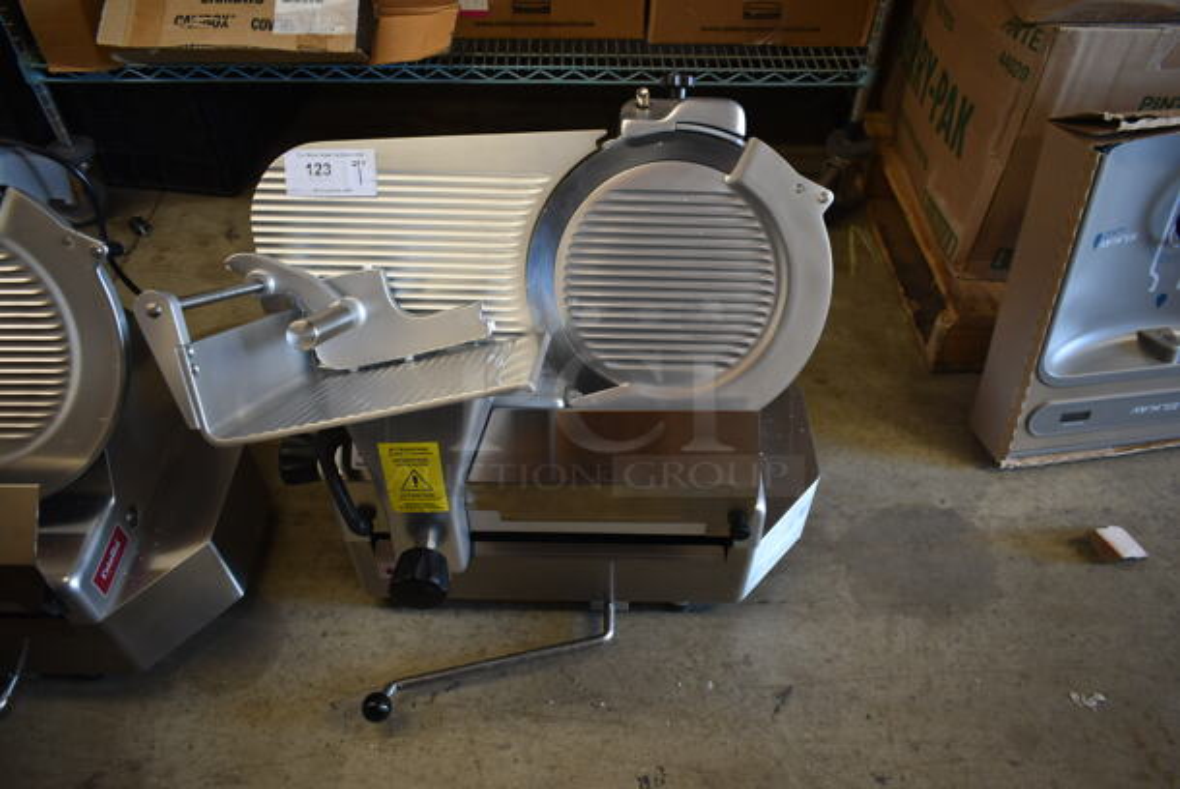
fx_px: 886
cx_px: 590
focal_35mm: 27
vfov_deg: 48.0
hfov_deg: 67.3
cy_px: 394
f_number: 3.5
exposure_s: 1/30
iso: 450
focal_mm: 18
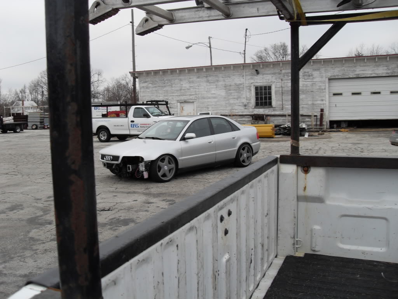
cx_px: 199
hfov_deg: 52.6
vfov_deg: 40.7
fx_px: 402
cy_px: 150
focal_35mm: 35
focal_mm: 6.3
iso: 80
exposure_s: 1/250
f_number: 2.8
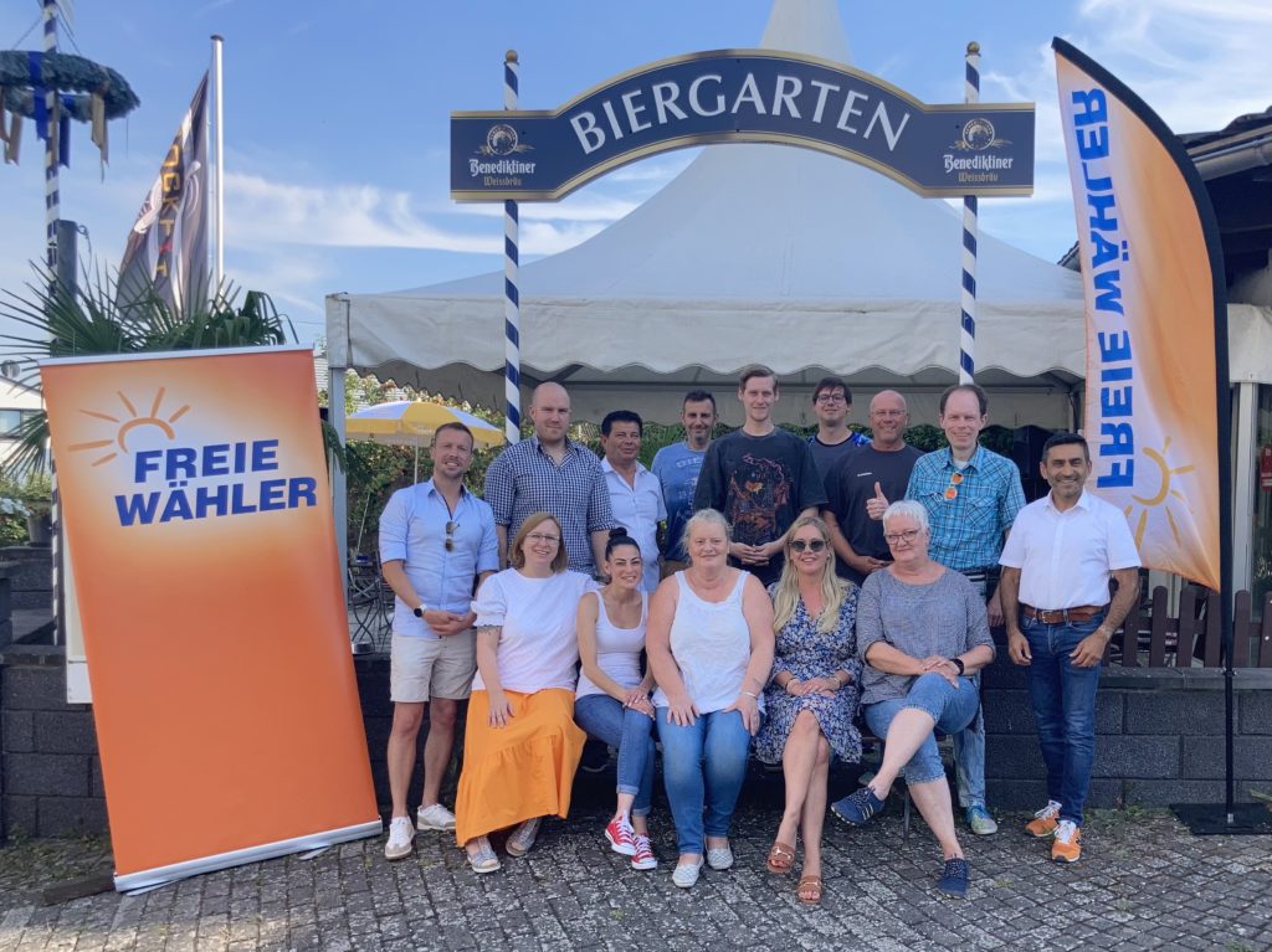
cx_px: 636
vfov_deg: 49.7
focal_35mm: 28
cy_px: 476
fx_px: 1028
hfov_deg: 63.5
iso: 20
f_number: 1.8
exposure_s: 1/649
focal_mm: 3.99
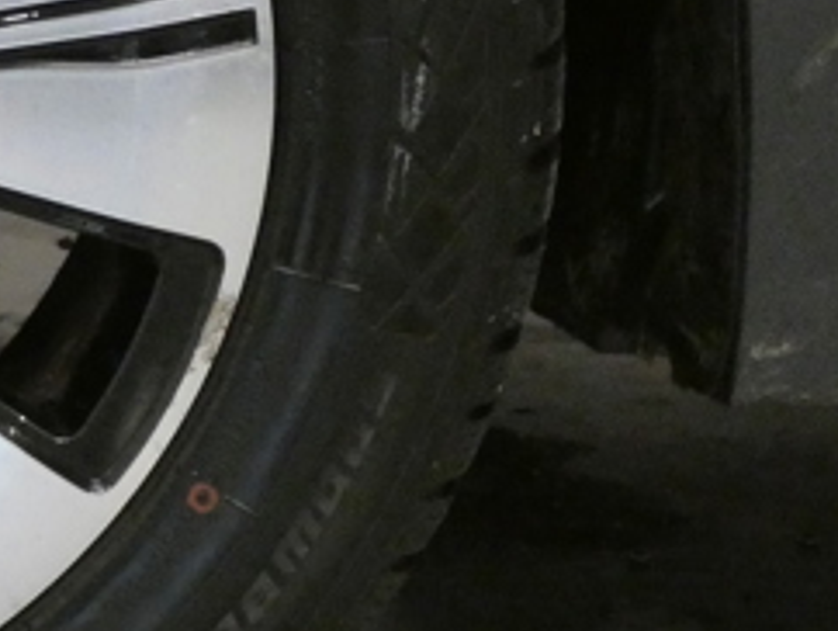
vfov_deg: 7.1
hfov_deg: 9.2
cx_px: -433
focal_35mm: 208
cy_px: 114
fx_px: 5040
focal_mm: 11.3
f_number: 4.2
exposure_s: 1/50
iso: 1600
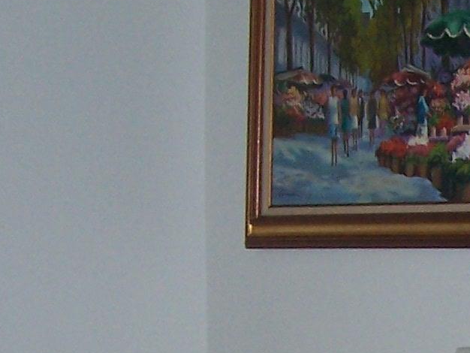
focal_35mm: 139
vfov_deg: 10.4
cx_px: 661
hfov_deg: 13.5
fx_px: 1888
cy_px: 505
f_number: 2.7
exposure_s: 1/60
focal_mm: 5.6
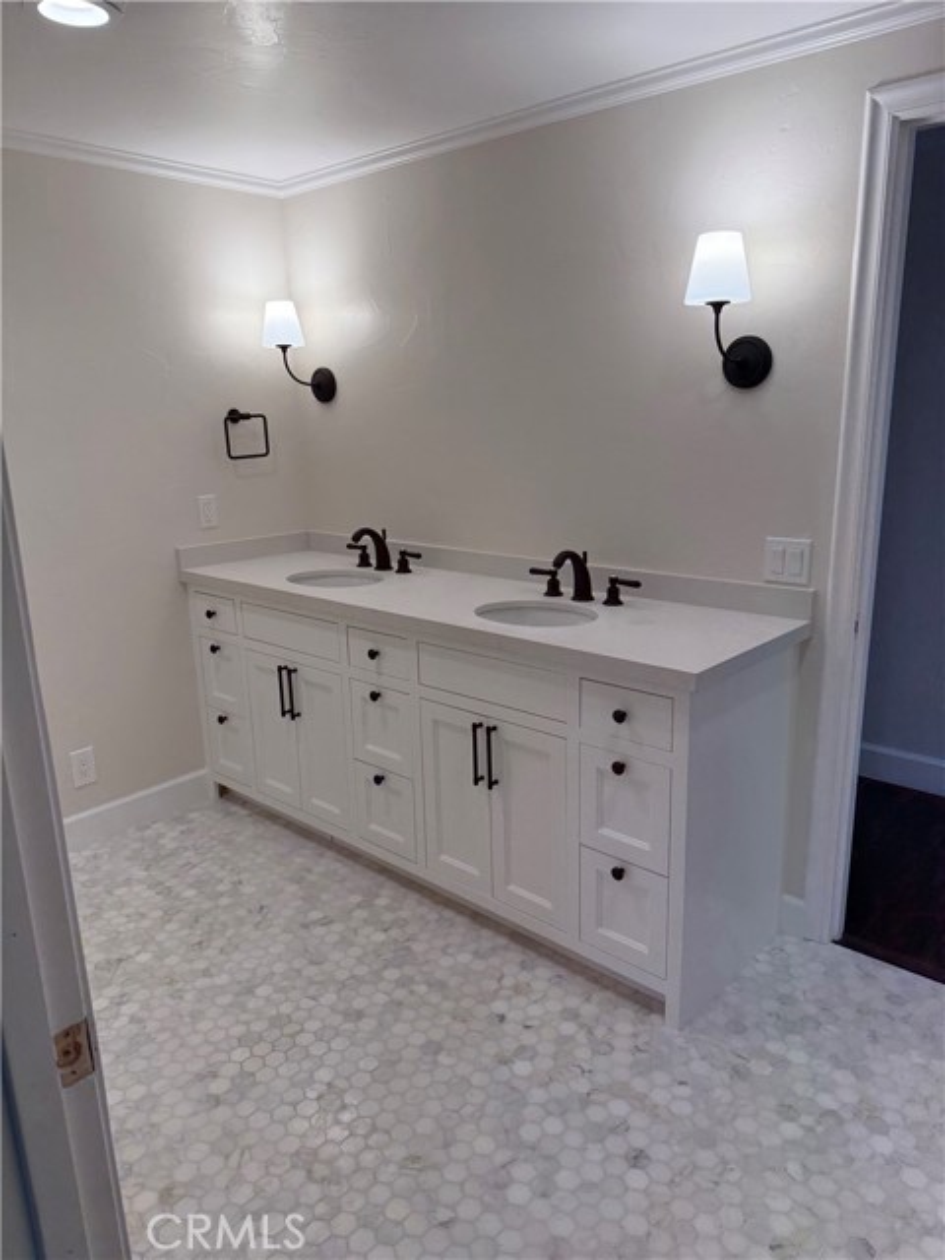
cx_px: 472
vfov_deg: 71.6
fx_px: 874
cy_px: 630
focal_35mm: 24
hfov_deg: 56.8
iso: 100
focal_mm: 6.76
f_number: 1.78
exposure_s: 1/312
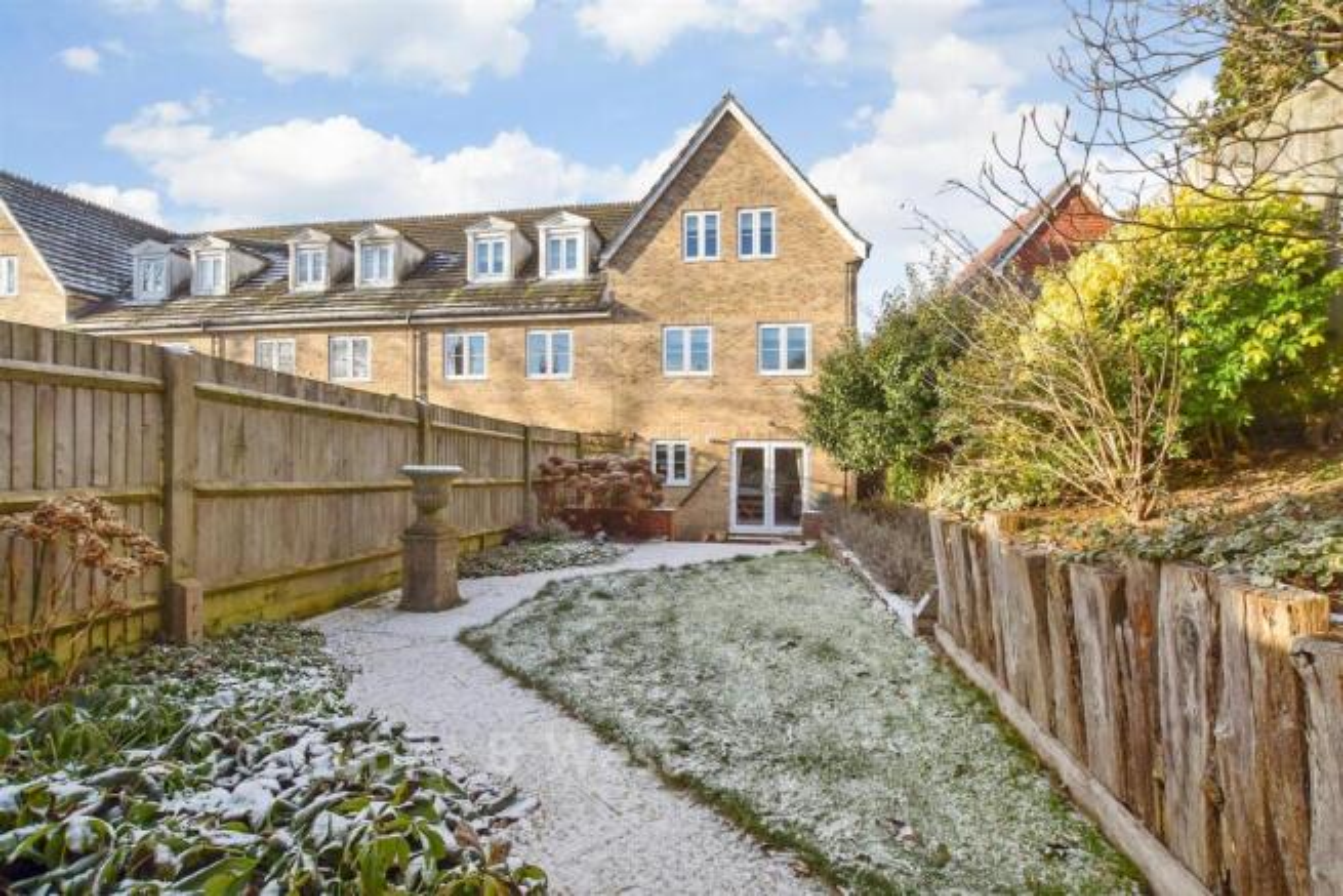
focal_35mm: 15
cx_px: 672
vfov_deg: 77.4
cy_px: 448
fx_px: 560
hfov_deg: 100.4
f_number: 8
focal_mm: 10
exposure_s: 1/640
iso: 400
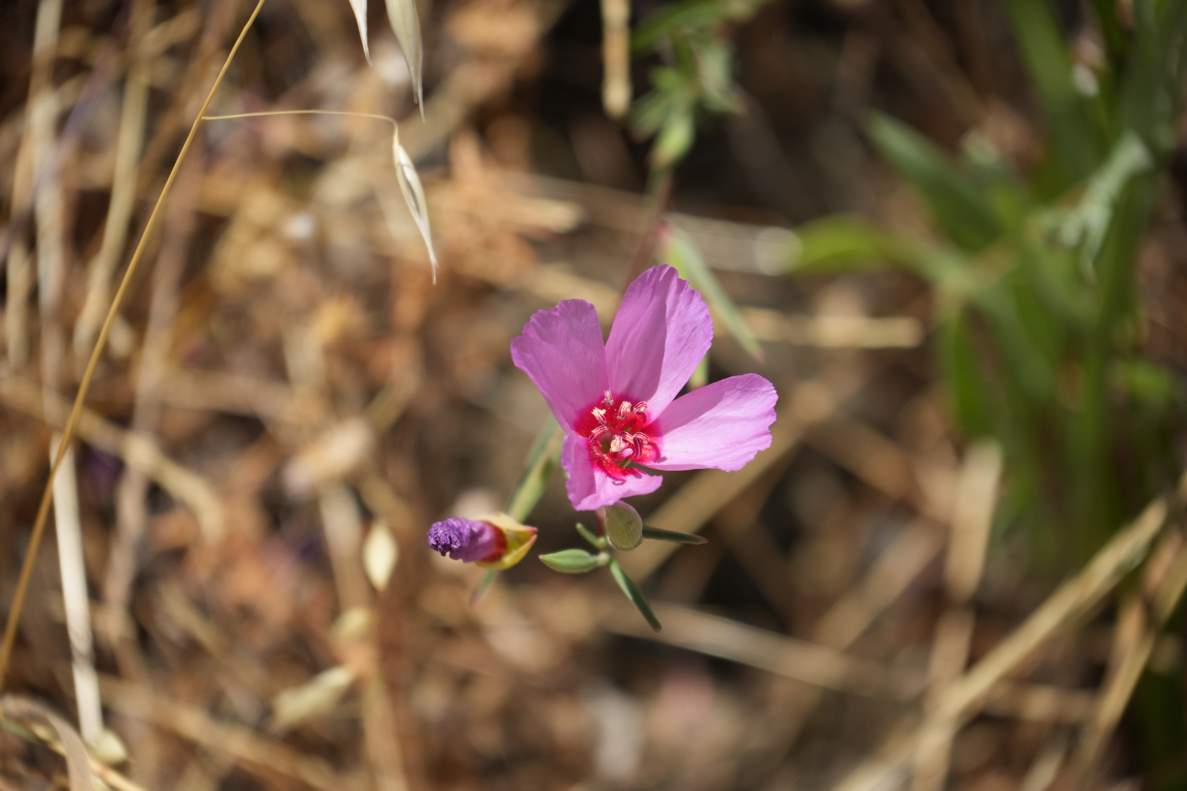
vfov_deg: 4.6
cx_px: 594
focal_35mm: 300
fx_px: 9891
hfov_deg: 6.9
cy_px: 396
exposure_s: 1/1250
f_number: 7.1
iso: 500
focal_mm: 300
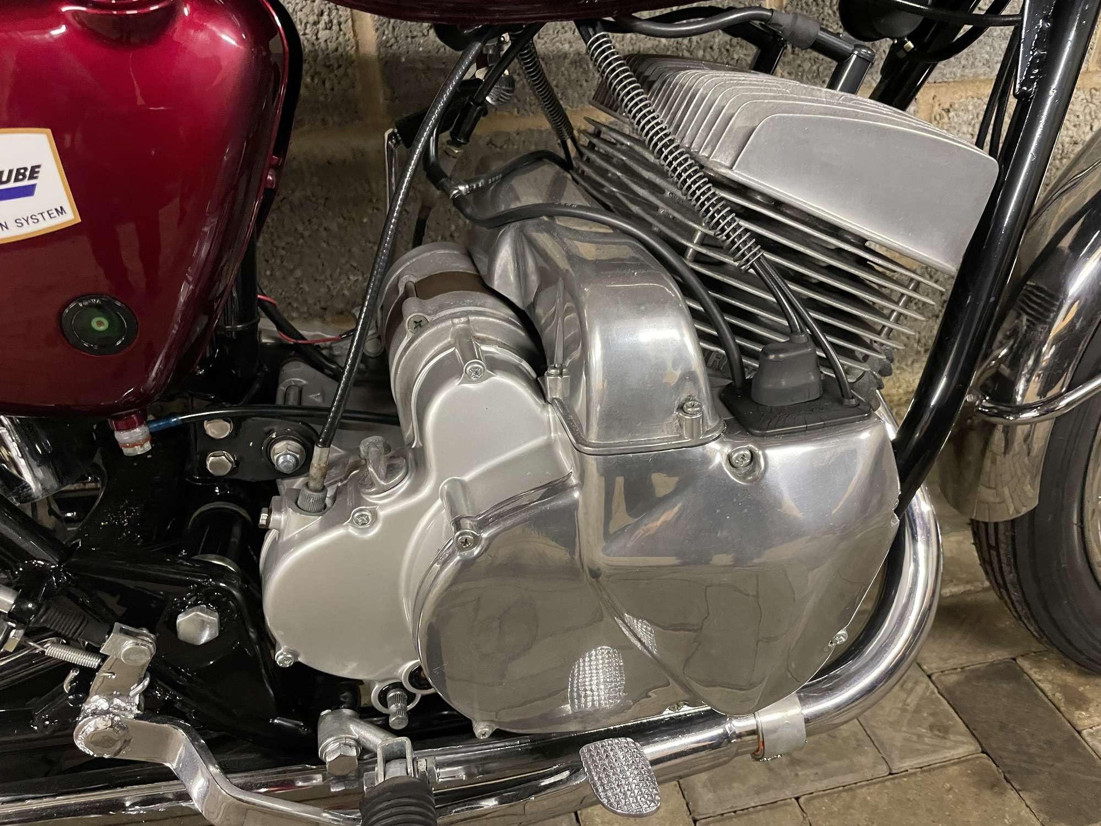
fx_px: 827
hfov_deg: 67.3
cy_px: 413
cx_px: 550
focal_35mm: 26
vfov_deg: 53.1
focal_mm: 4.2
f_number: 1.6
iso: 500
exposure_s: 1/25
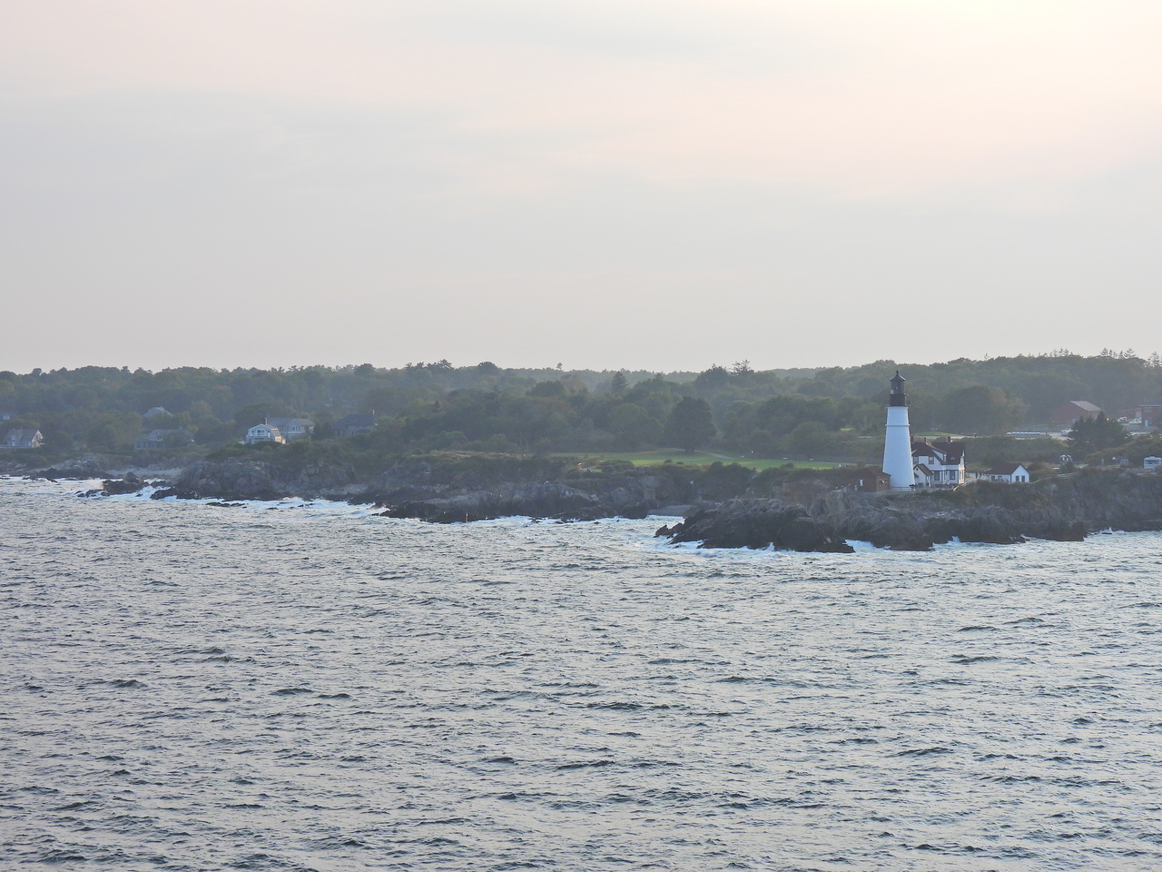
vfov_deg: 19.6
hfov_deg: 26.0
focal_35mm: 75
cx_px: 581
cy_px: 436
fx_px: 2518
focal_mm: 13.4
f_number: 3.5
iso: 100
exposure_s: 1/800
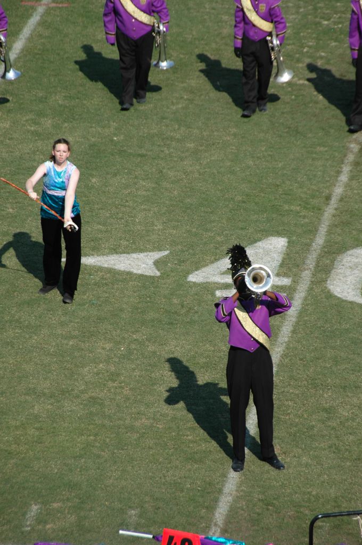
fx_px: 4537
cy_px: 272
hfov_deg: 4.6
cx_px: 181
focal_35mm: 300
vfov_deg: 6.9
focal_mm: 200
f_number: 6.3
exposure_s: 1/640
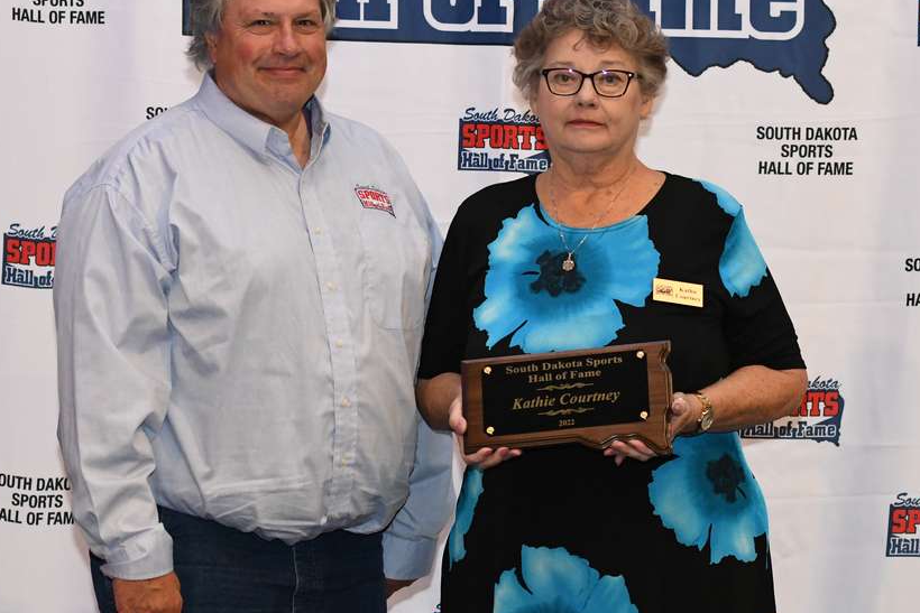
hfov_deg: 11.4
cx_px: 495
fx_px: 4601
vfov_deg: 7.6
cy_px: 210
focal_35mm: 180
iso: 4000
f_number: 4
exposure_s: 1/100
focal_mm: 82
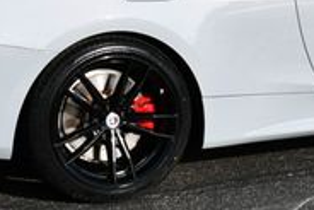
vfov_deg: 7.5
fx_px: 1580
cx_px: 283
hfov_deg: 11.3
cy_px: -108
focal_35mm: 181
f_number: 8
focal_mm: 26
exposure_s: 1/250
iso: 125
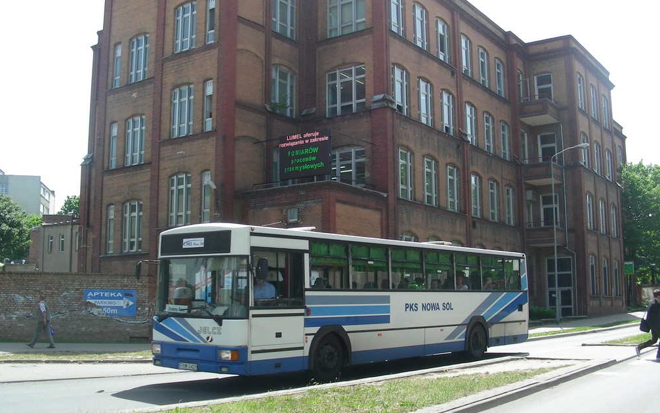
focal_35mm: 41
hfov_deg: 48.2
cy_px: 206
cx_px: 333
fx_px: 738
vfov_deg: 31.3
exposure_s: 1/286
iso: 50
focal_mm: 6.3
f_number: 4
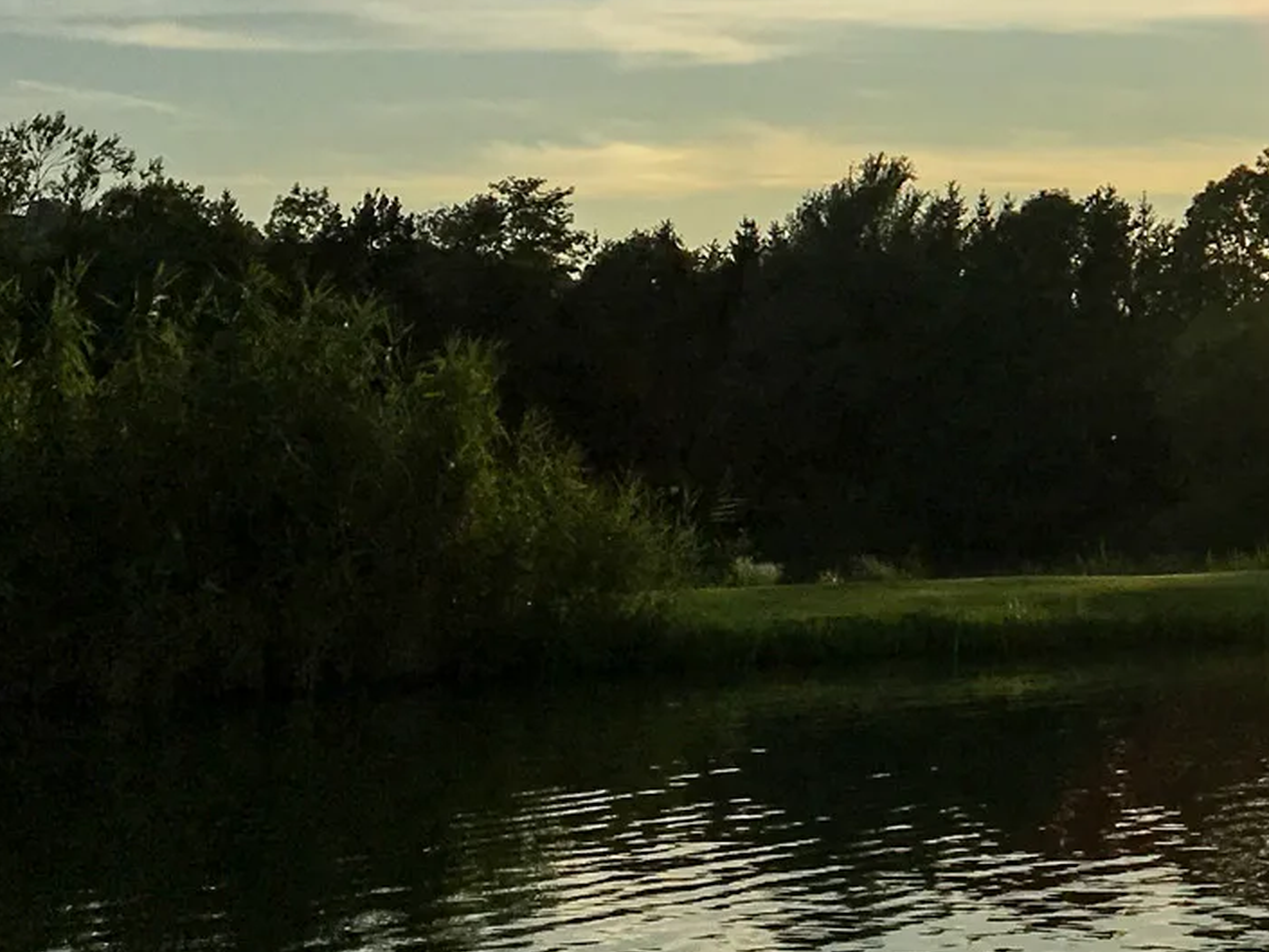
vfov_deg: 18.3
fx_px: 2897
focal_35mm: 79
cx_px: 1600
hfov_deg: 22.4
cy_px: 29
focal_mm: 4.15
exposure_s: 1/4500
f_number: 2.2
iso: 25
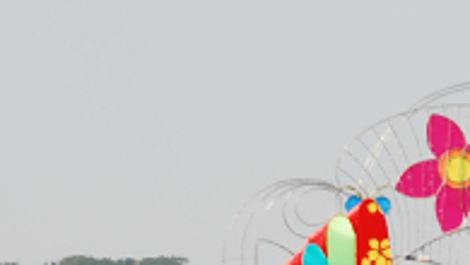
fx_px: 7196
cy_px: 526
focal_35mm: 577
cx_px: 470
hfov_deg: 3.7
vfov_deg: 2.1
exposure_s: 1/100
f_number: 11
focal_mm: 70
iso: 100
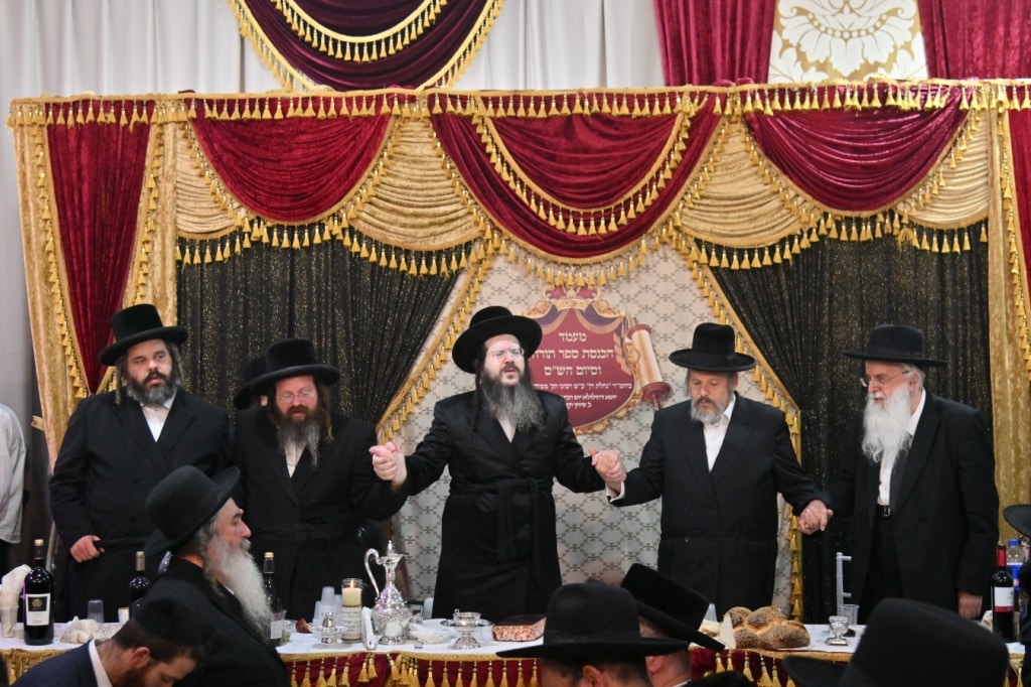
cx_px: 516
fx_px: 1632
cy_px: 344
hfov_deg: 35.1
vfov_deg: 23.8
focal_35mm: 57
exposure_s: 1/320
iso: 640
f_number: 4
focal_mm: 38
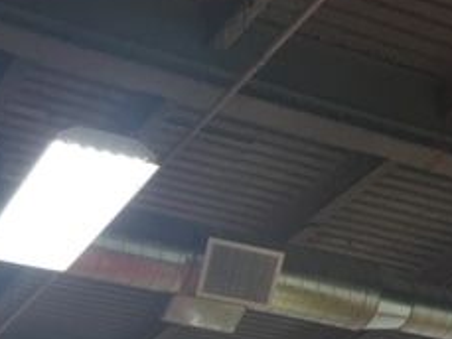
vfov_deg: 17.7
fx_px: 1058
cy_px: 349
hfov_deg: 24.0
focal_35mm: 81
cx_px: 162
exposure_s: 1/30
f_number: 2.2
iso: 32
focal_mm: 4.15
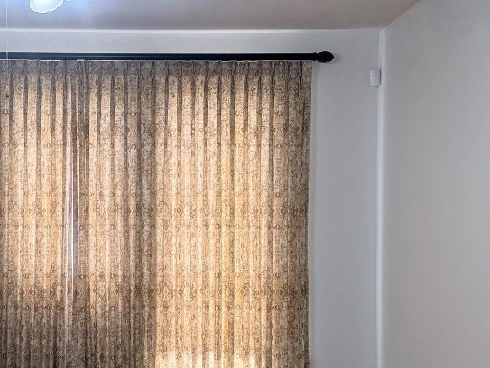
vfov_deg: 27.5
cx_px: 151
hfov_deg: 35.7
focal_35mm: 53
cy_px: 220
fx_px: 751
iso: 200
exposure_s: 1/210
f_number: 1.78
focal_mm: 6.76
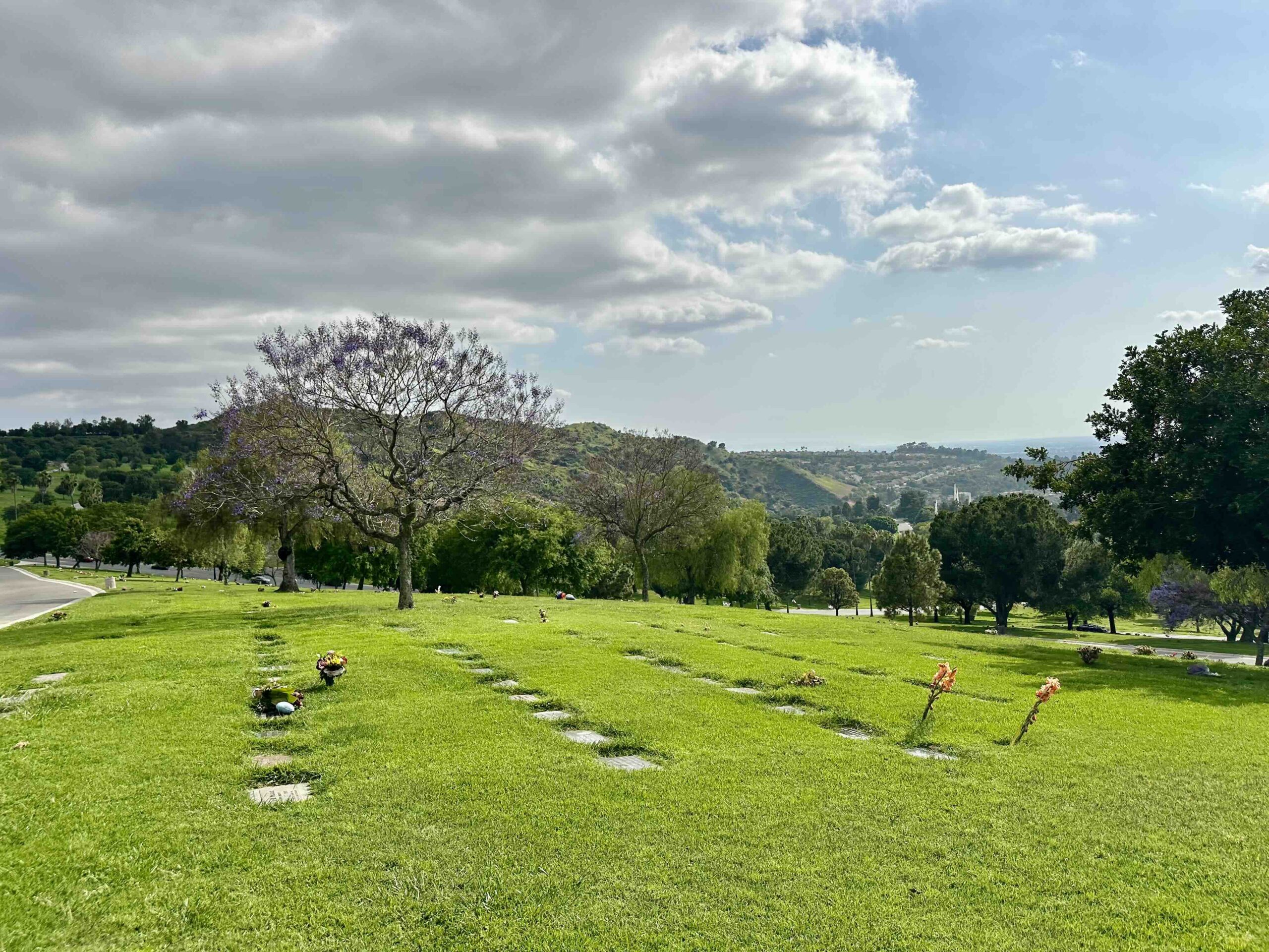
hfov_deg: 71.6
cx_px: 634
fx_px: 880
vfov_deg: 56.8
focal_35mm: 24
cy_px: 476
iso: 80
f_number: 1.78
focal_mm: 6.86
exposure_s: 1/10753
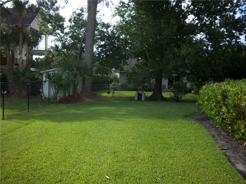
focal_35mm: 35
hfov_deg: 52.6
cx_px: 123
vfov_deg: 40.7
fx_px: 249
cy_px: 92
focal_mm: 6.2
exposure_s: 1/250
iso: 64
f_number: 3.8
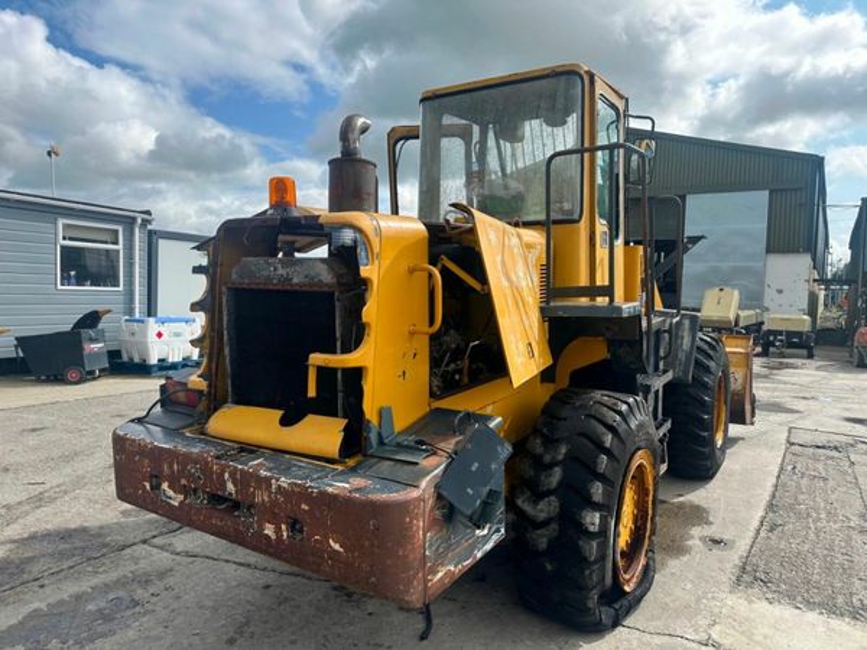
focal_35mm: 24
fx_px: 601
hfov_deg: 71.6
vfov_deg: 56.8
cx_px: 434
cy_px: 325
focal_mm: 6.86
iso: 80
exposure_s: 1/3472
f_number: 1.78
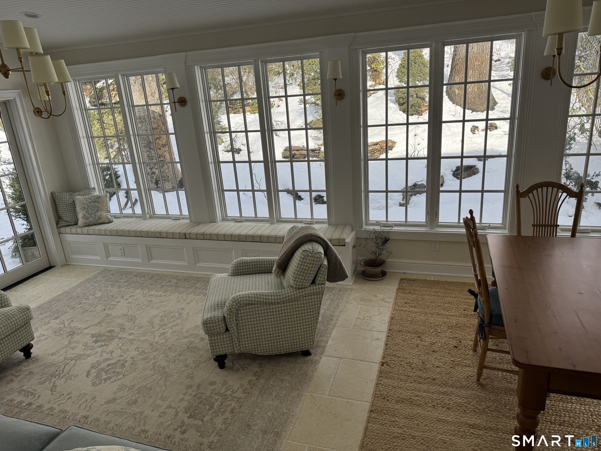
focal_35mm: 24
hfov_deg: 71.6
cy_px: 226
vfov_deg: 56.8
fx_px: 417
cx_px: 300
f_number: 1.78
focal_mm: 6.76
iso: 80
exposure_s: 1/853
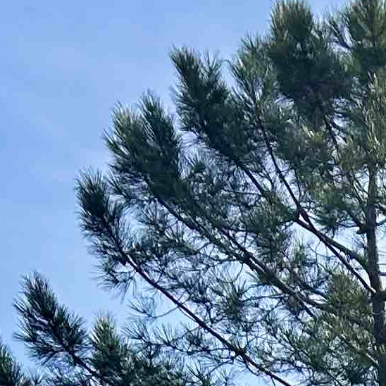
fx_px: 2132
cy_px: 1354
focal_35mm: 169
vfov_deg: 8.0
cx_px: 993
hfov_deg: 9.1
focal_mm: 5.7
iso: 50
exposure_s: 1/2123
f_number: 1.5
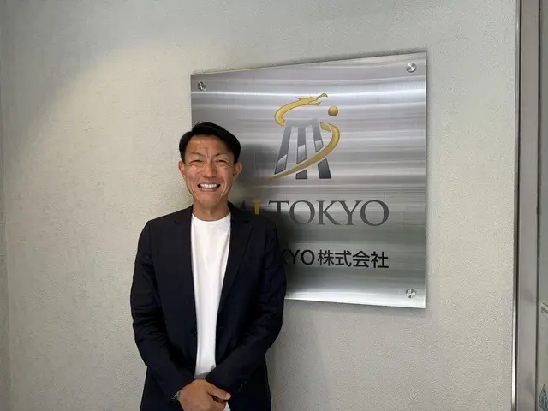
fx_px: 380
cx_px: 274
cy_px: 206
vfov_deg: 56.8
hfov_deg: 71.6
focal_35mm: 24
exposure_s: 1/149
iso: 64
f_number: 1.78
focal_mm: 6.76
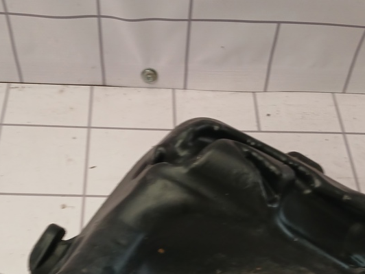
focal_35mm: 52
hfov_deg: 36.8
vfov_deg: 27.1
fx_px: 548
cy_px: 242
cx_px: 179
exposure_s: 1/50
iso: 100
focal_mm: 4
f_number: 1.8
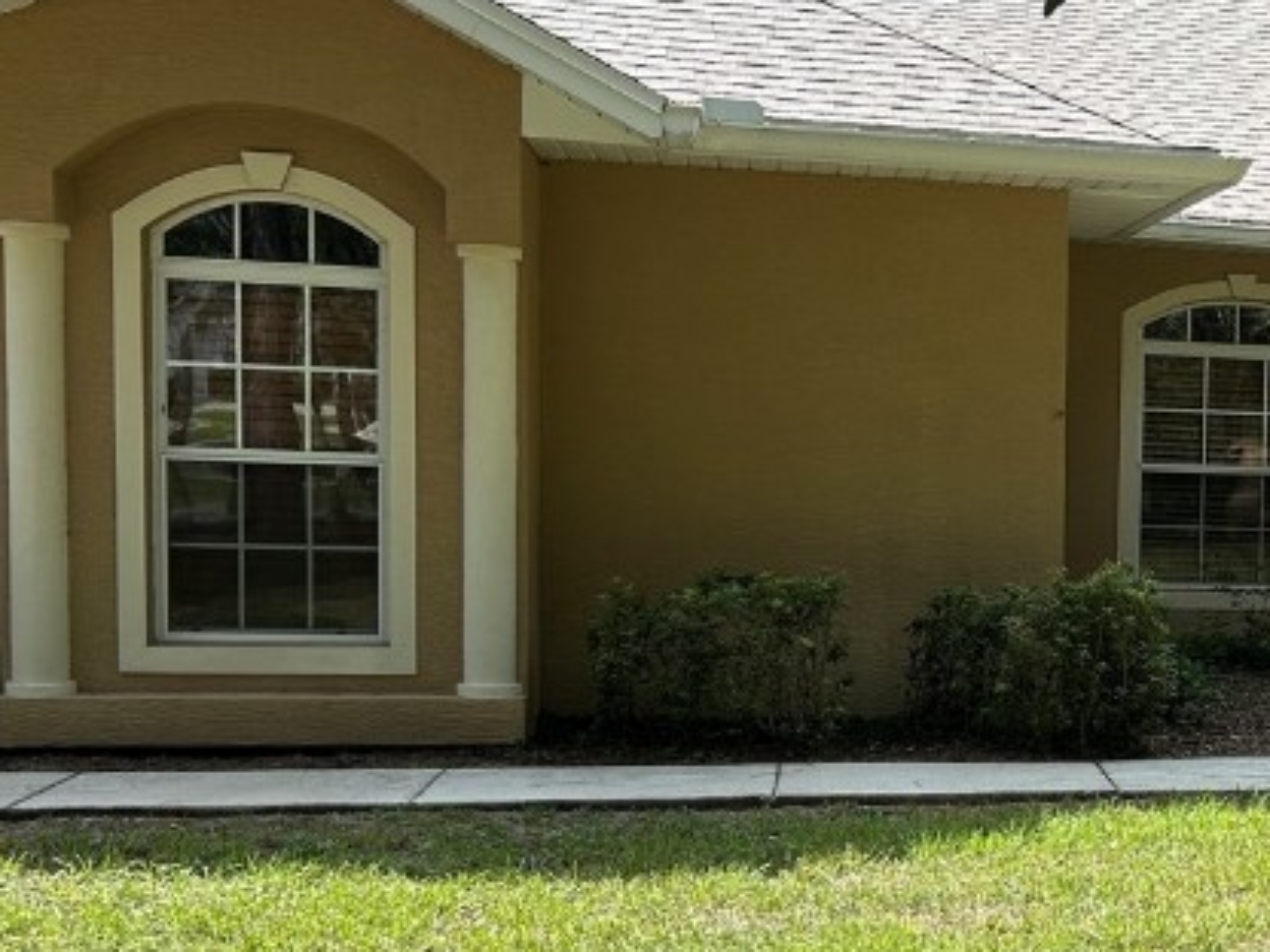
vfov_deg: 22.8
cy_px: 635
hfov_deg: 27.4
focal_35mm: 64
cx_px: 1435
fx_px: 2348
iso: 50
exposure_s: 1/1183
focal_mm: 5.7
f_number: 1.5
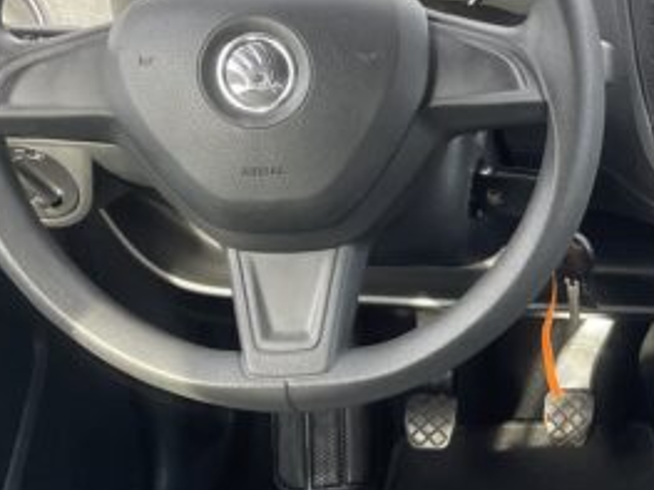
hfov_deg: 22.6
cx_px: 806
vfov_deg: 18.4
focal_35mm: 79
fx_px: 1492
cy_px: 418
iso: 100
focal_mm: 4.2
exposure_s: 1/121
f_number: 1.6
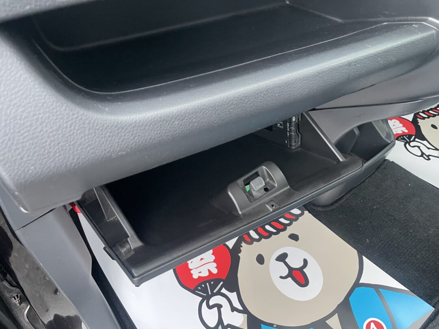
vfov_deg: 53.1
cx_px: 220
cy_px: 164
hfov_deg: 67.3
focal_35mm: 26
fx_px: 330
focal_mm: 4.2
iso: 320
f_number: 1.6
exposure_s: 1/60
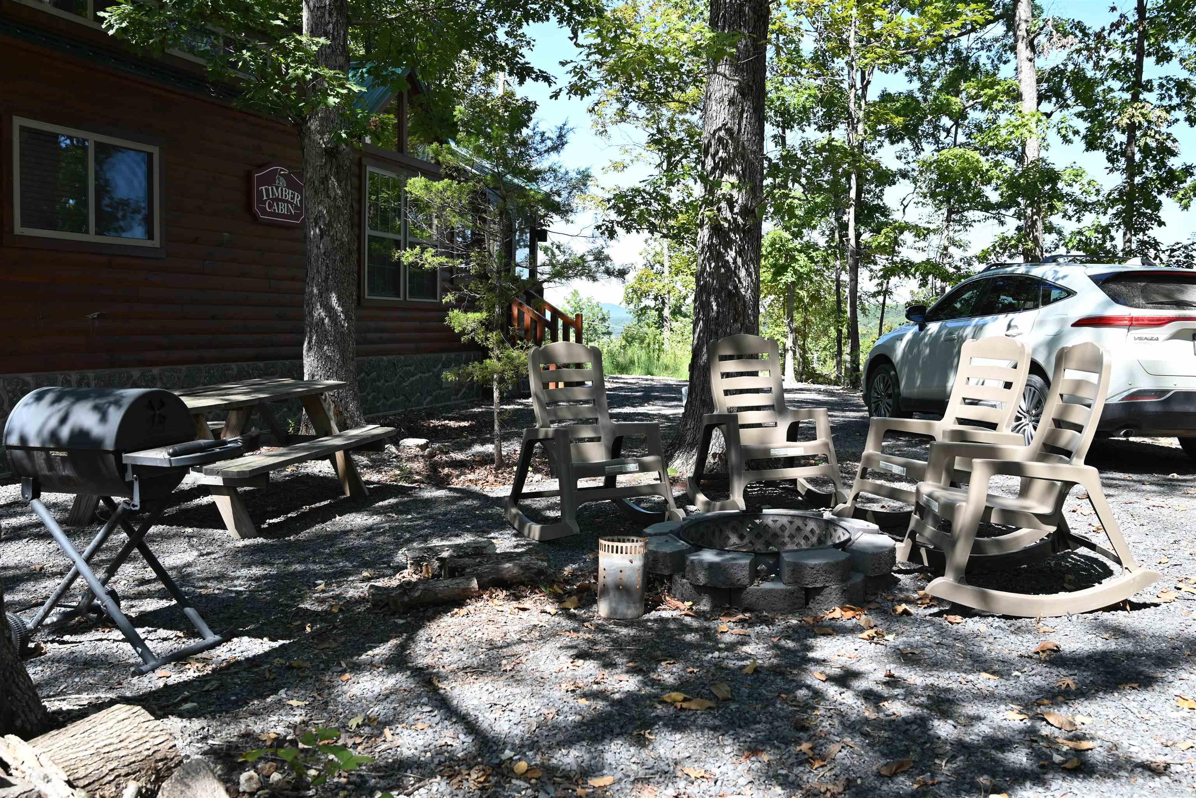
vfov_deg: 40.0
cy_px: 399
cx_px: 598
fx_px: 1097
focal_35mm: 33
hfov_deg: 57.2
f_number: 5.6
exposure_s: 1/250
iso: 200
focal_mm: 33
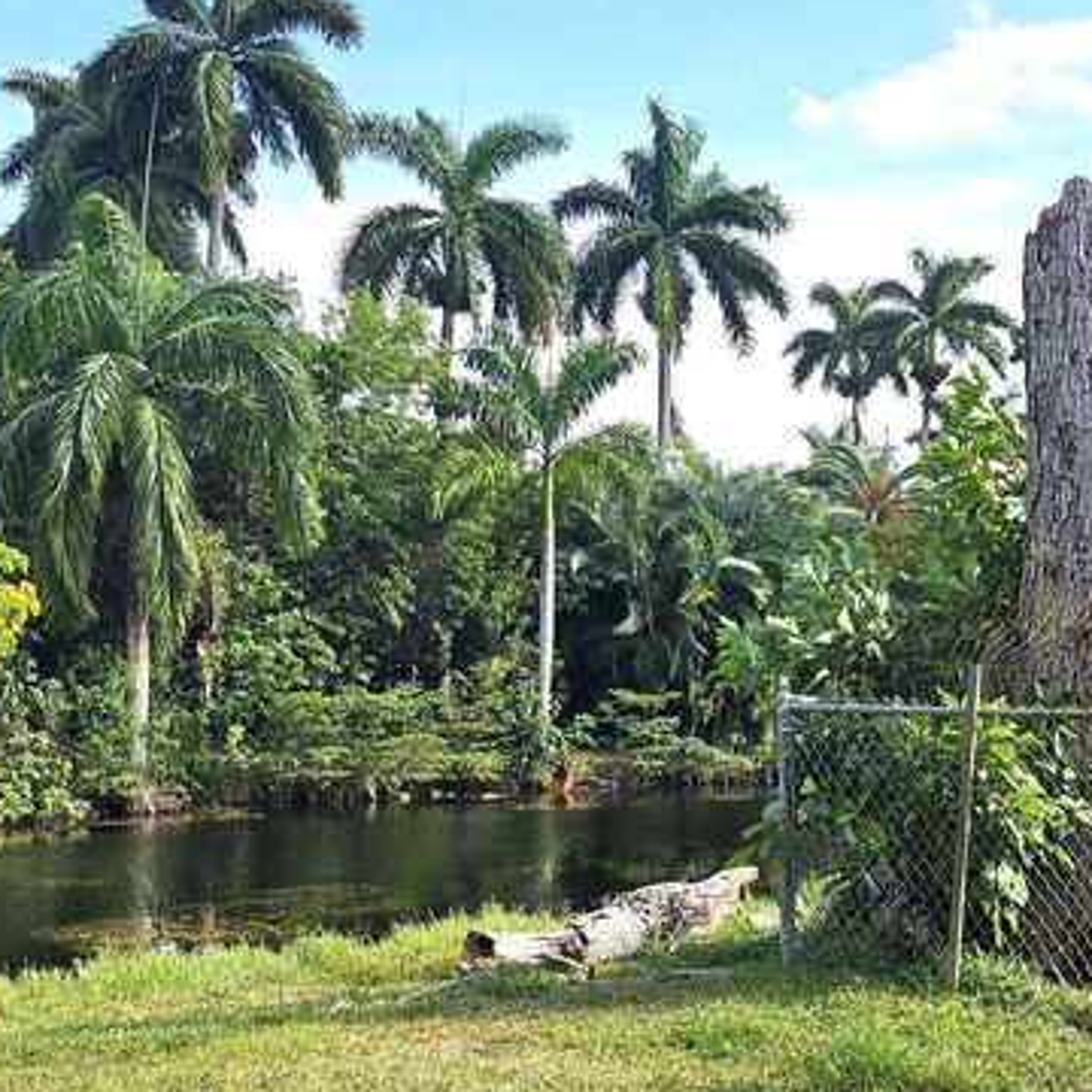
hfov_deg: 47.1
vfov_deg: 46.9
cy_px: 660
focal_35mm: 35
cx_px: 616
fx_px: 1249
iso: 50
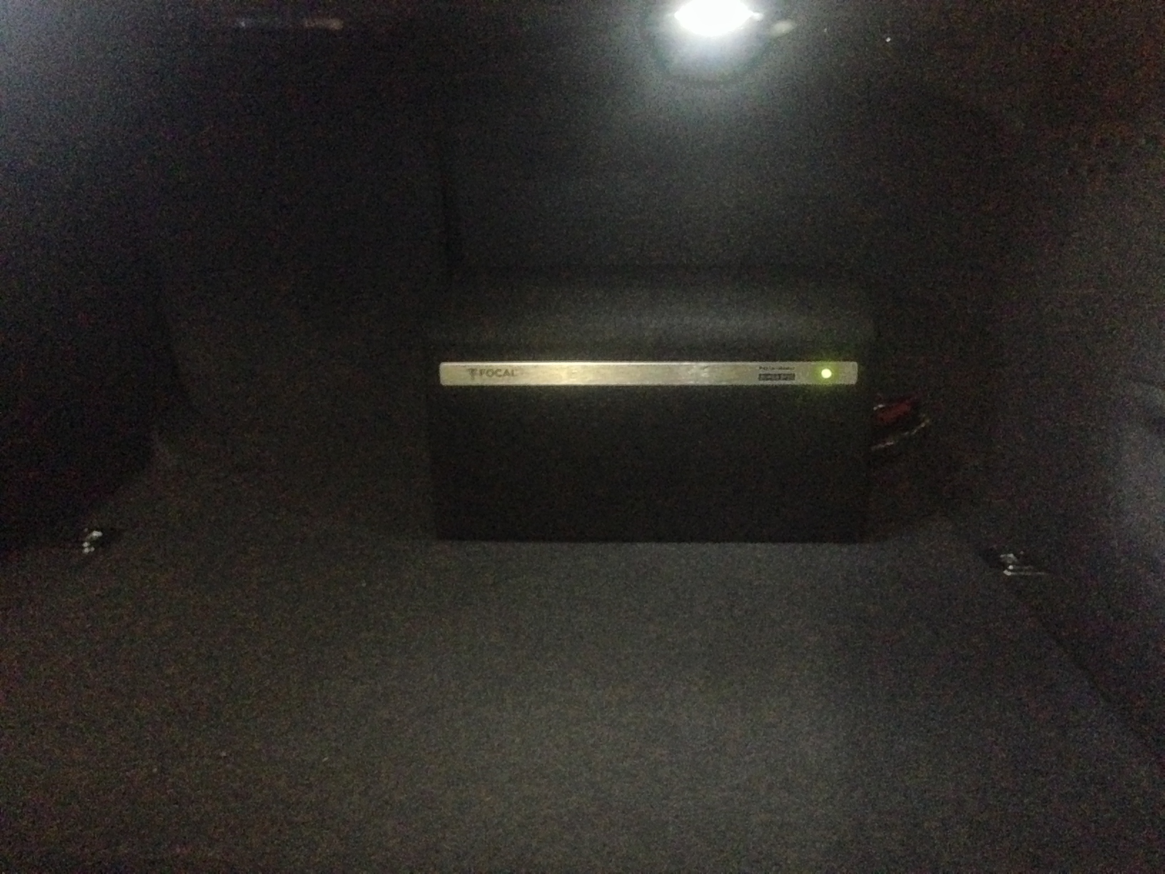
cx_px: 582
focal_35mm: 66
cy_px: 437
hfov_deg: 29.4
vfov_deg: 22.3
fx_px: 2221
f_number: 2.4
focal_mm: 4.12
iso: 3200
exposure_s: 1/15
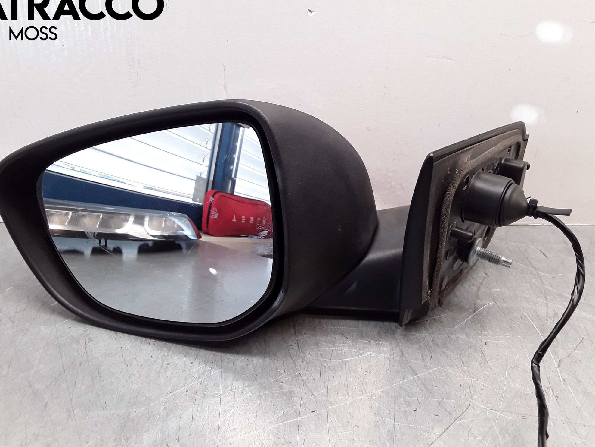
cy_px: 219
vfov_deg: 48.2
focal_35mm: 29
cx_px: 287
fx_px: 498
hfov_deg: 61.6
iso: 100
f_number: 1.9
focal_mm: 2.91
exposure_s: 1/100
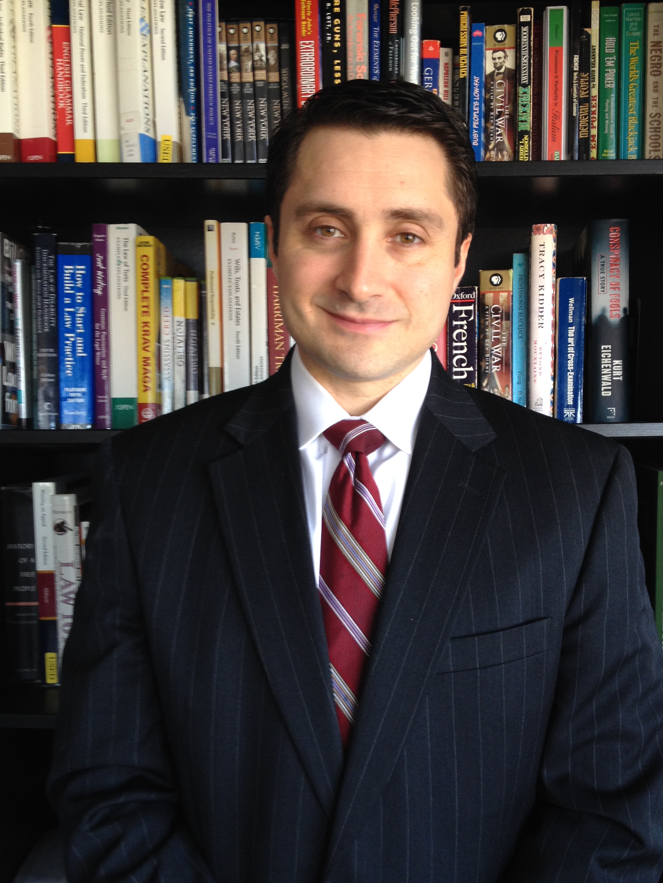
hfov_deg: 35.1
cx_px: 361
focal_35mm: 41
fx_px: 1047
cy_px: 475
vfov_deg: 45.7
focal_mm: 4.28
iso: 50
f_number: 2.4
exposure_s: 1/24
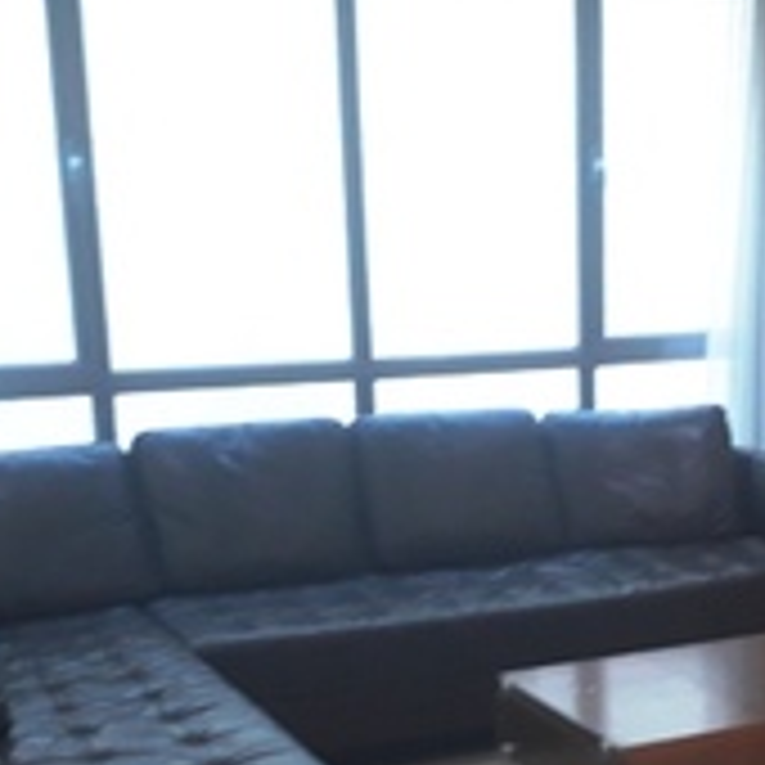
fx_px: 1600
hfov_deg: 26.2
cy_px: 623
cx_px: 655
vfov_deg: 26.3
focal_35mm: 64
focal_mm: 3.6
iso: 160
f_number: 1.9
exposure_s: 1/20
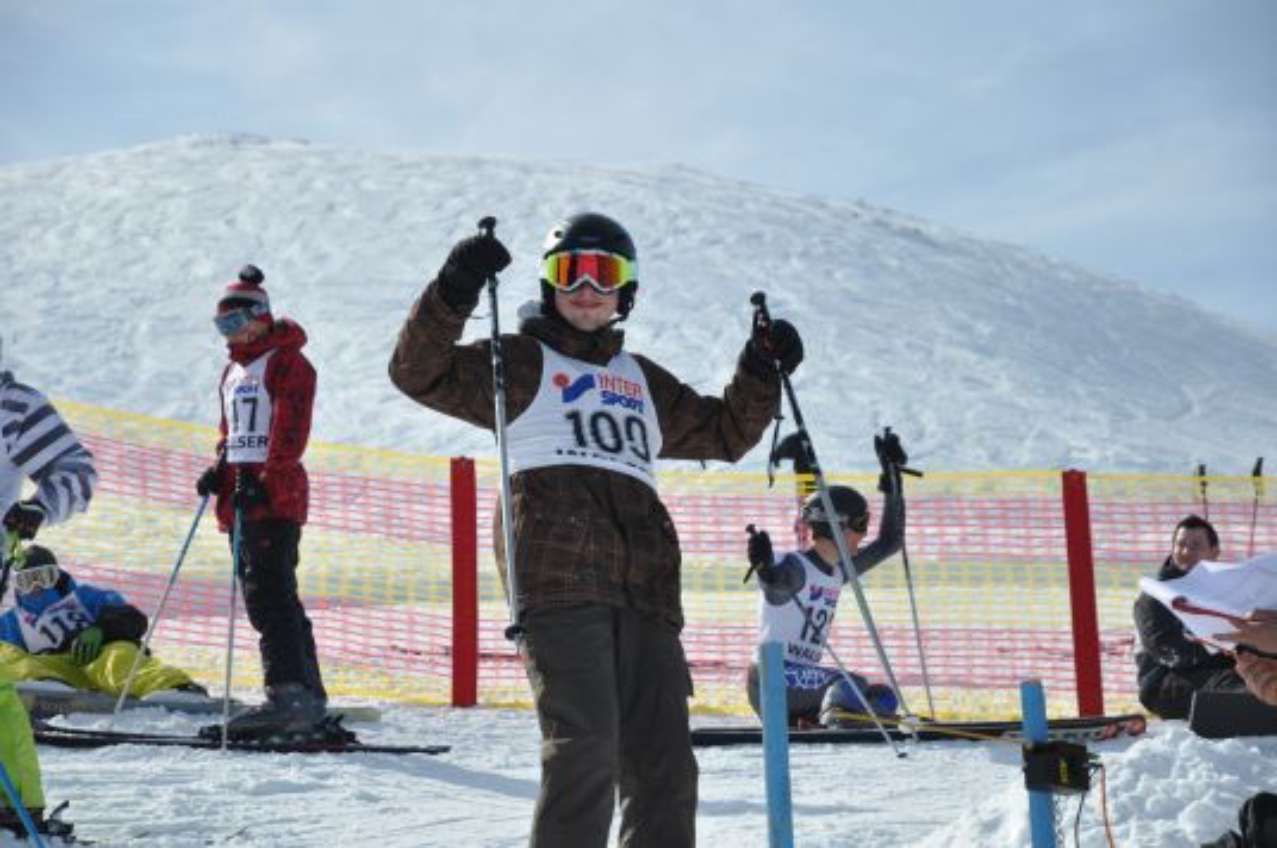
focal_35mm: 128
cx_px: 638
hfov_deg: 16.1
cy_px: 424
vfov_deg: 10.7
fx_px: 4517
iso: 250
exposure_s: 1/1600
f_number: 5.6
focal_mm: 85
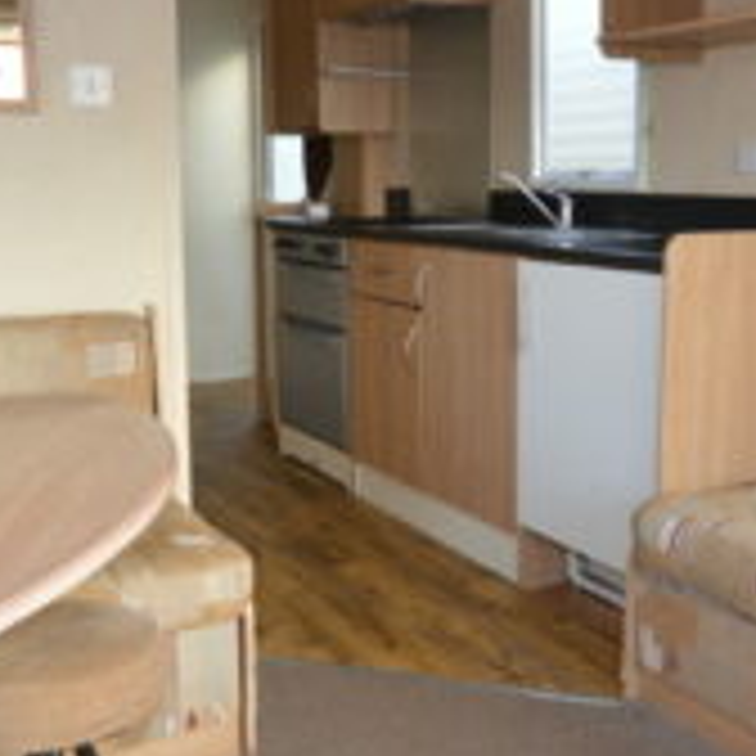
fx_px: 1013
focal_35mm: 41
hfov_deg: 40.6
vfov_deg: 40.7
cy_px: 288
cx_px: 472
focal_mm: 10
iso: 400
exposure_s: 1/100
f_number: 5
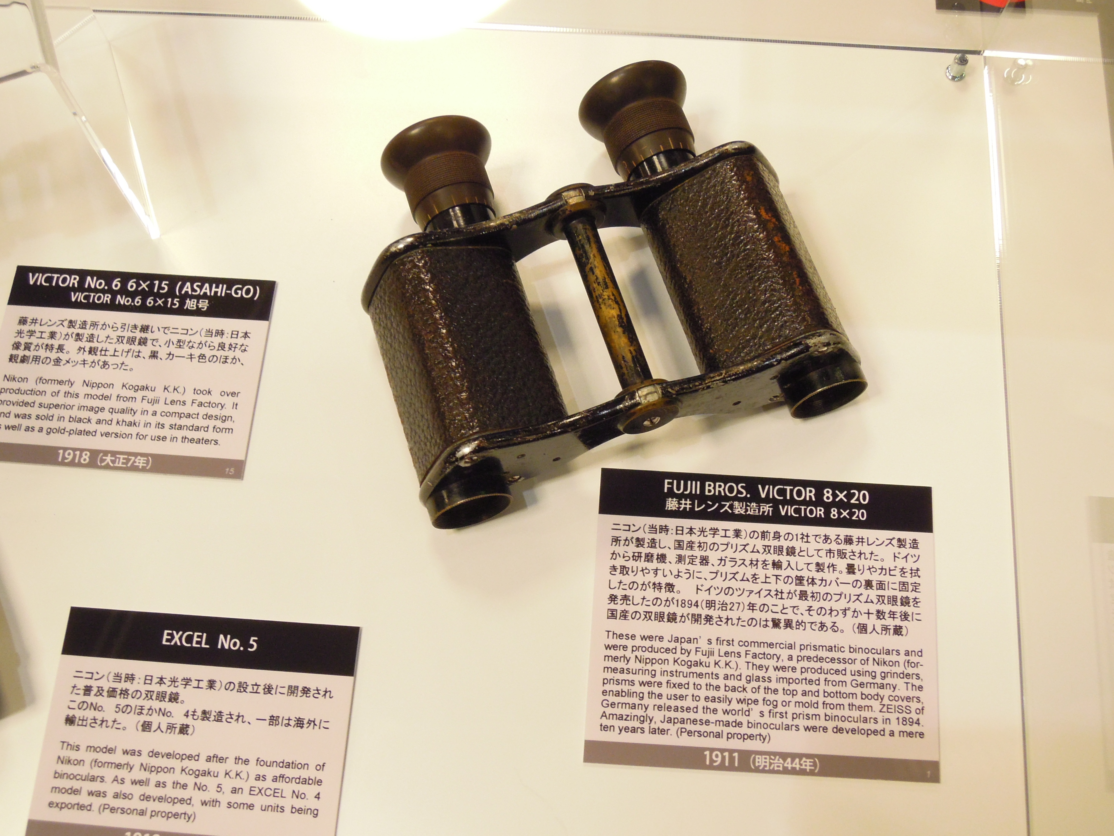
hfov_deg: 46.8
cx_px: 557
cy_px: 418
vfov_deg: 36.0
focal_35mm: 40
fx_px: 1287
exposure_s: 1/15
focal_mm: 7.2
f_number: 3.3
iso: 400
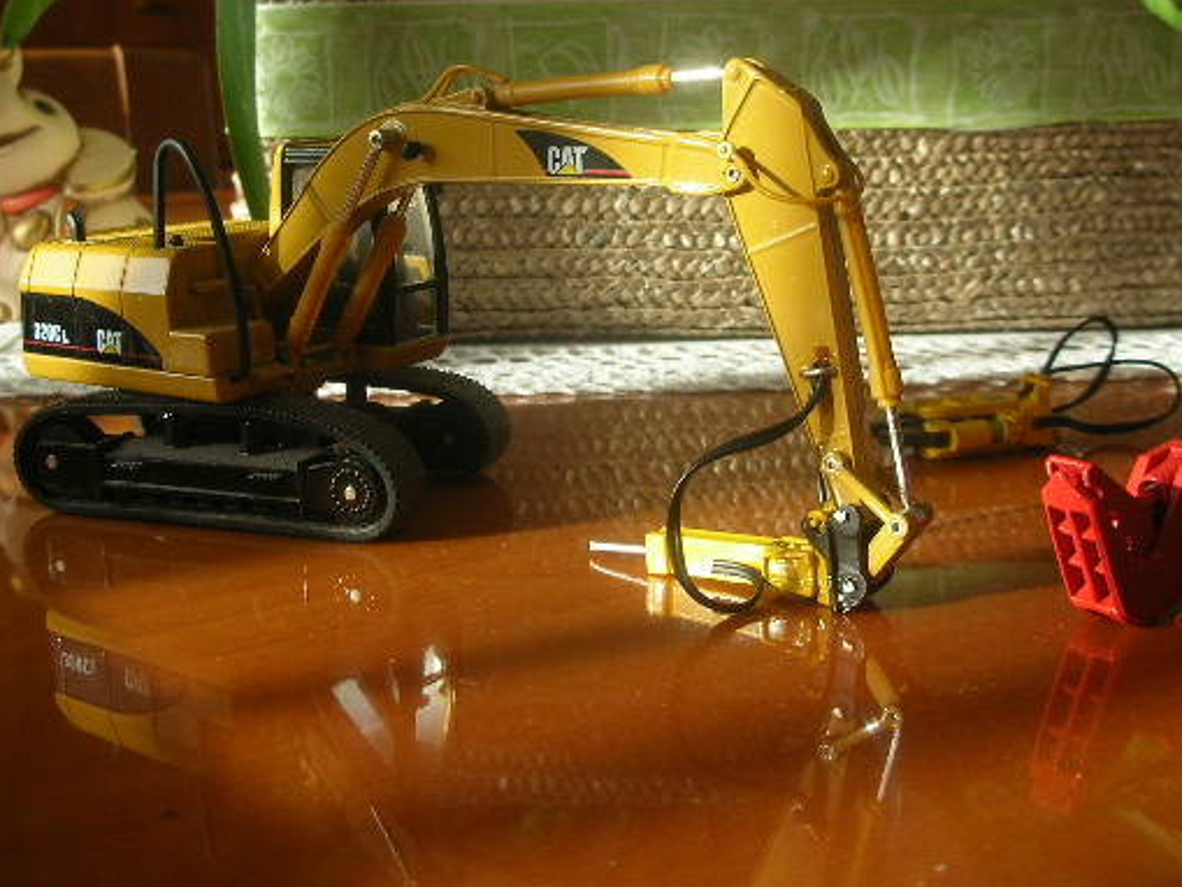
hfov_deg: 42.9
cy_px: 332
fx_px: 1503
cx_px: 569
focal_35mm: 44
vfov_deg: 32.7
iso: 50
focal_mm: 5.8
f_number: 3
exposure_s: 1/70.7
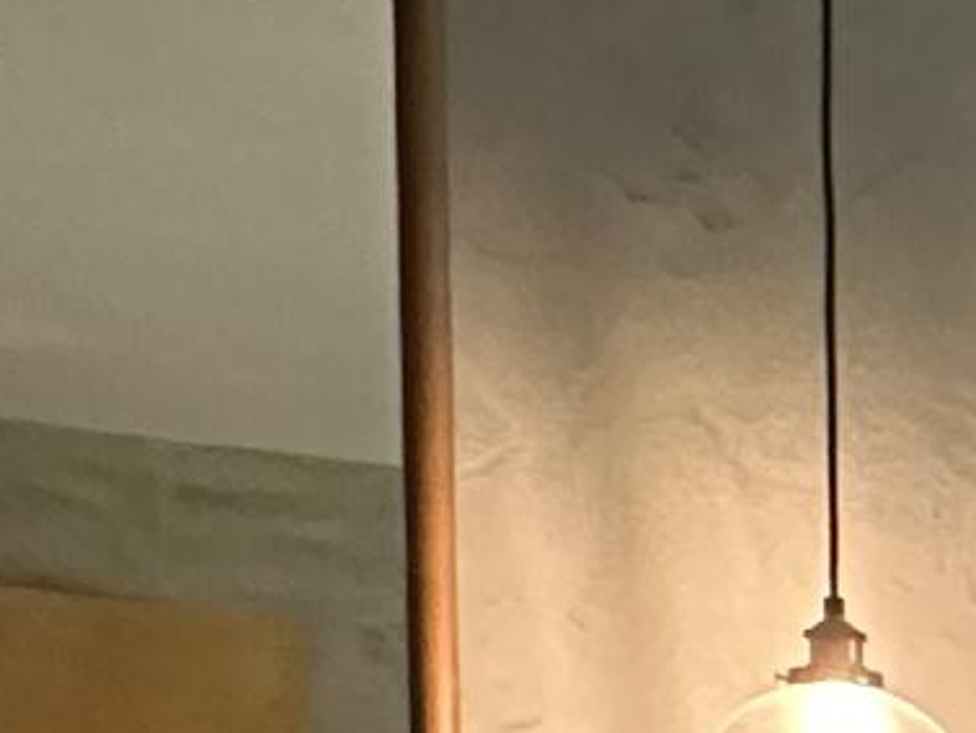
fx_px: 3132
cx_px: 2721
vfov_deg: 12.3
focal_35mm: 111
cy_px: 1275
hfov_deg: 11.9
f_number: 2.2
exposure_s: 1/60
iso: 800
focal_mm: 2.22
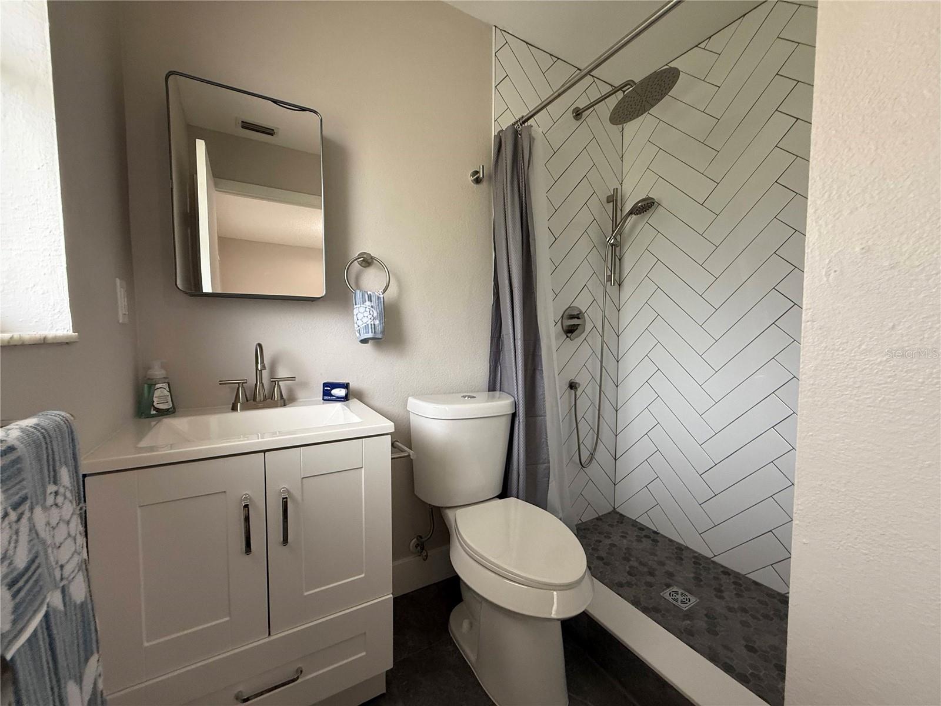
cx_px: 470
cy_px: 353
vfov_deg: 85.7
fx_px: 381
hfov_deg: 102.1
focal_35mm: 14
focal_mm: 2.22
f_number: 2.2
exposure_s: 1/60
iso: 250
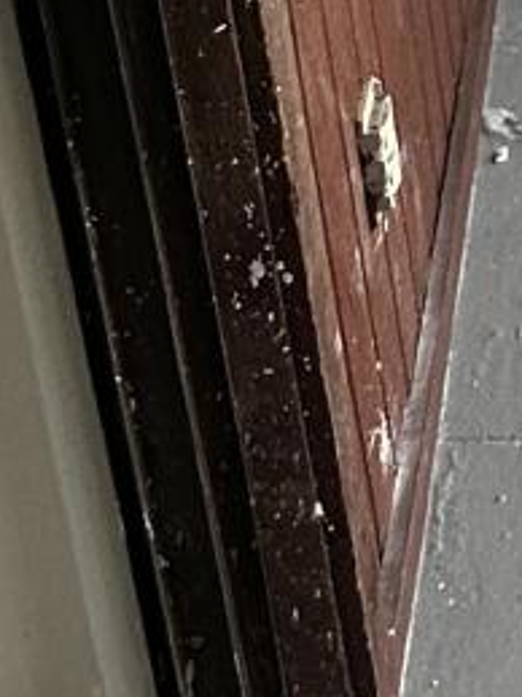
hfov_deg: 11.5
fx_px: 2173
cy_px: -589
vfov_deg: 15.4
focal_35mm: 108
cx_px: 1219
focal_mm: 2.22
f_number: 2.2
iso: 40
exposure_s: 1/104
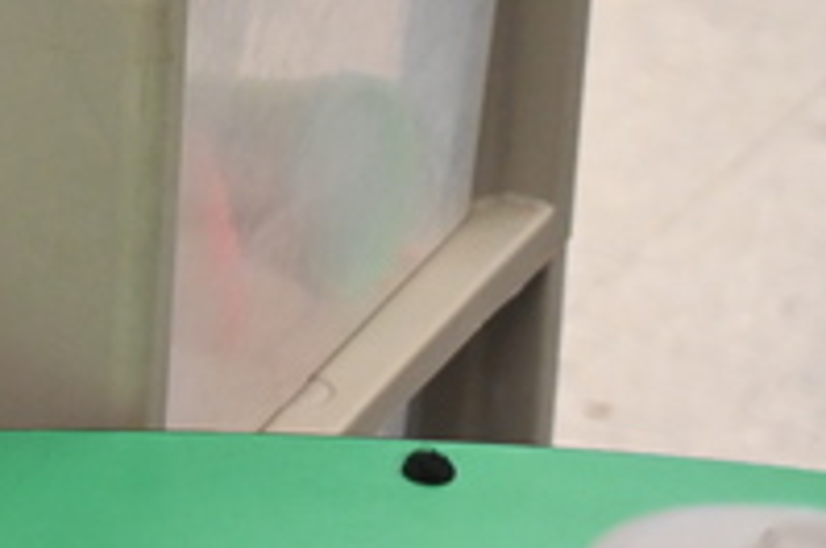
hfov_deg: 6.6
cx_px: -1212
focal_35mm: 294
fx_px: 6735
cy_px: -459
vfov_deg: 4.6
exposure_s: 1/125
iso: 3200
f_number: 4
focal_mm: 57
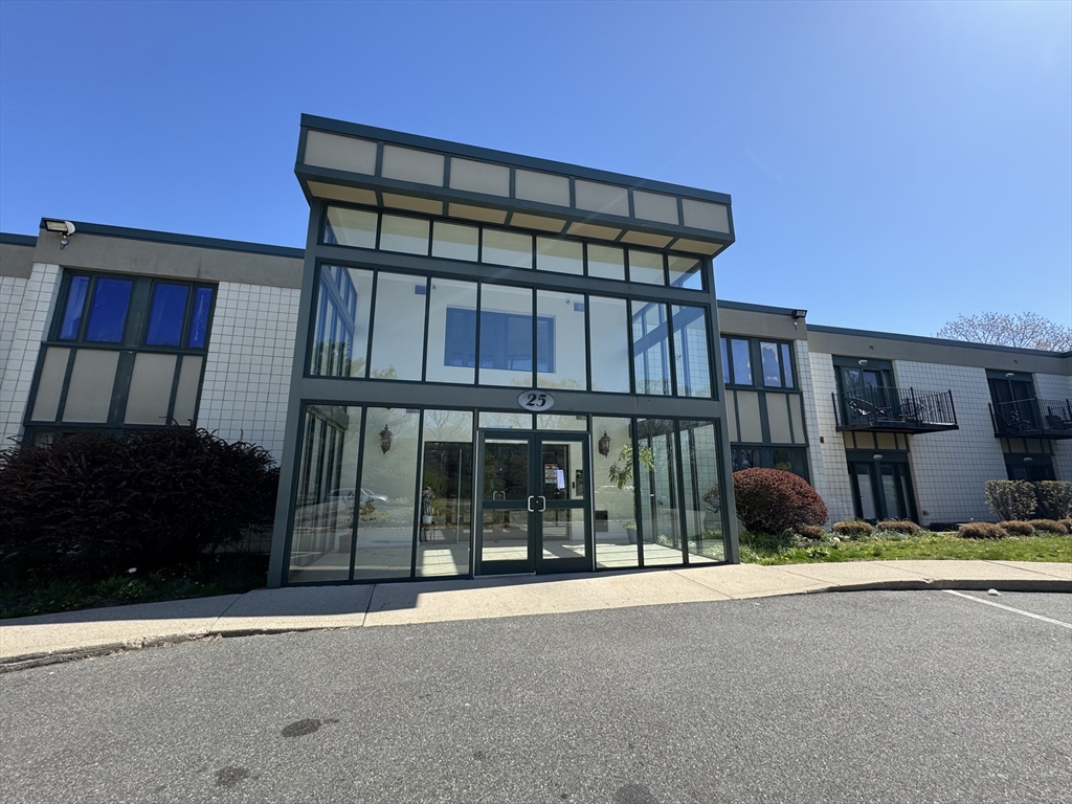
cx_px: 536
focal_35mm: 14
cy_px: 402
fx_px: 434
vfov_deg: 85.7
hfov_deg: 102.1
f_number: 2.2
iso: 50
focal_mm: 2.22
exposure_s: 1/804
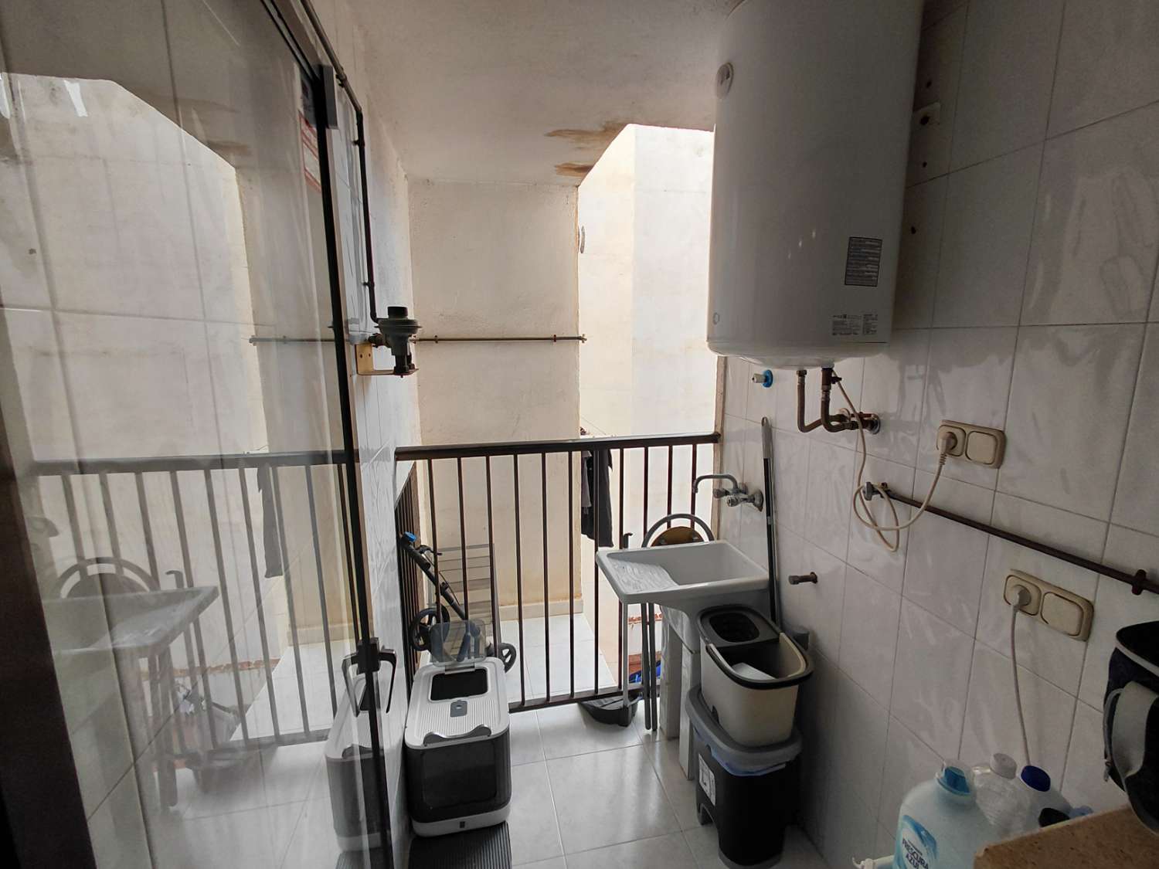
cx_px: 580
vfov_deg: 78.1
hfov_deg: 94.5
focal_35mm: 16
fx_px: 536
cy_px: 434
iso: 40
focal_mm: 1.64
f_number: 2.2
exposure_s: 1/593
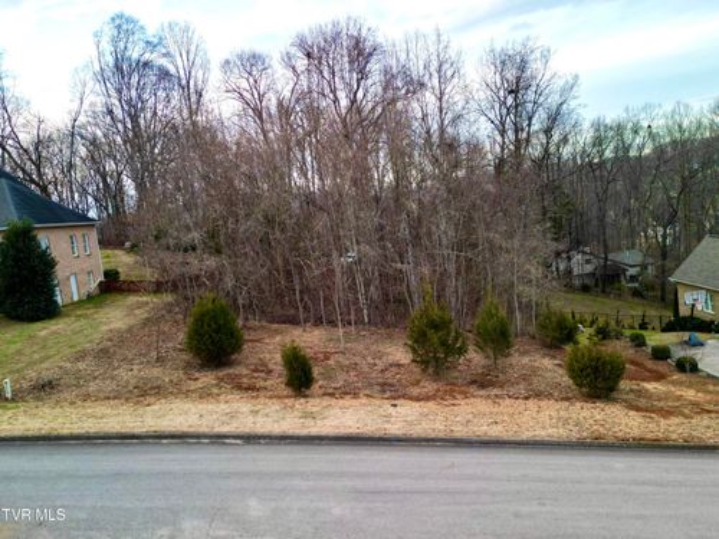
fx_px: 498
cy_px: 270
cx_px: 360
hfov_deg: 71.6
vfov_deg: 56.8
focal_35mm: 24
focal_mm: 6.72
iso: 100
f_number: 1.7
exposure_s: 1/100
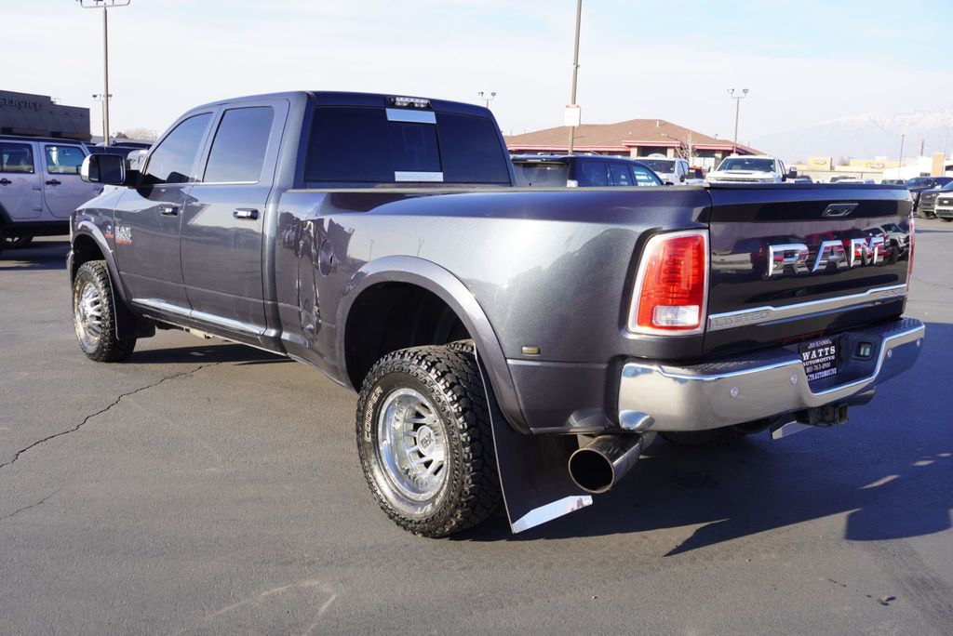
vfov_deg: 38.4
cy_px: 318
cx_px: 476
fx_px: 914
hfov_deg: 55.1
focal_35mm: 34
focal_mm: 23
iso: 100
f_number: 7.1
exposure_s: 1/100
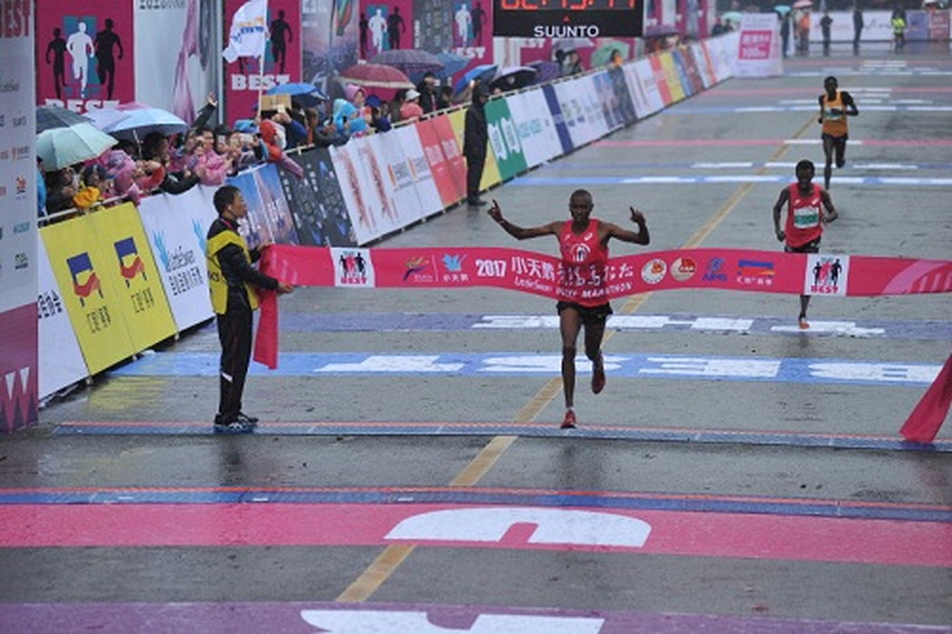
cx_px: 476
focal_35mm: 155
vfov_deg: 8.8
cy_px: 317
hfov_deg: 13.3
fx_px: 4097
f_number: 3.5
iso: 800
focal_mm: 155
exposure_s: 1/1000
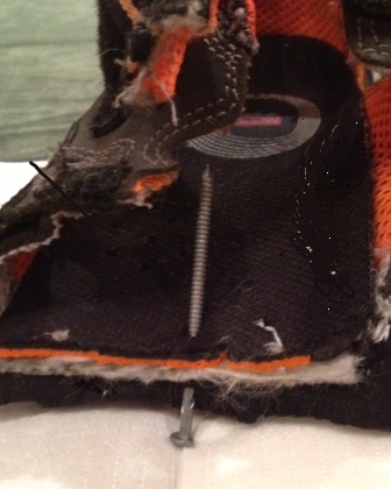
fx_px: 752
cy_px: 217
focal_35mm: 52
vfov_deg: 36.0
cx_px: 223
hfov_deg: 29.1
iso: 500
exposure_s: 1/15
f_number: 2.4
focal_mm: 4.28
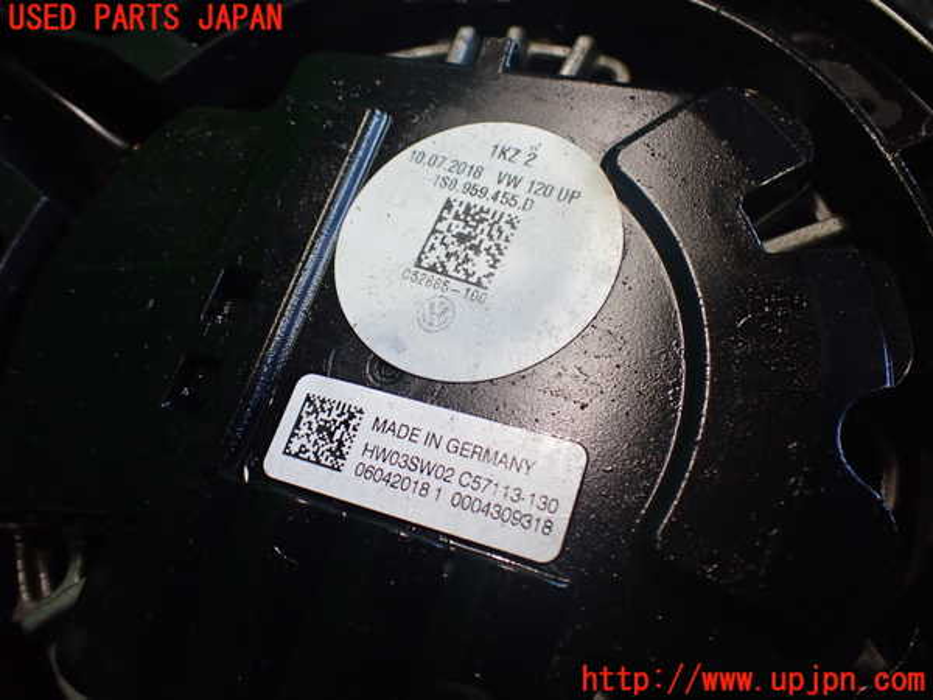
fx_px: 809
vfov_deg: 46.8
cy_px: 350
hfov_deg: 60.0
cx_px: 466
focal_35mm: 30
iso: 500
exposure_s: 1/125
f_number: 2.3
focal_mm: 5.4
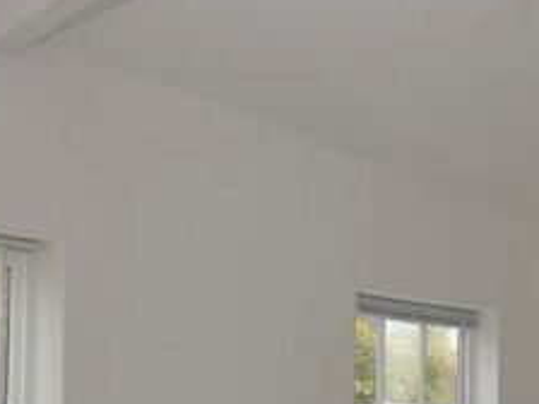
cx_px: 503
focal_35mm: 45
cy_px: 378
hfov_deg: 38.6
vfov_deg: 30.5
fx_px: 701
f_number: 5.6
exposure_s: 1/125
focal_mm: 10
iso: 360
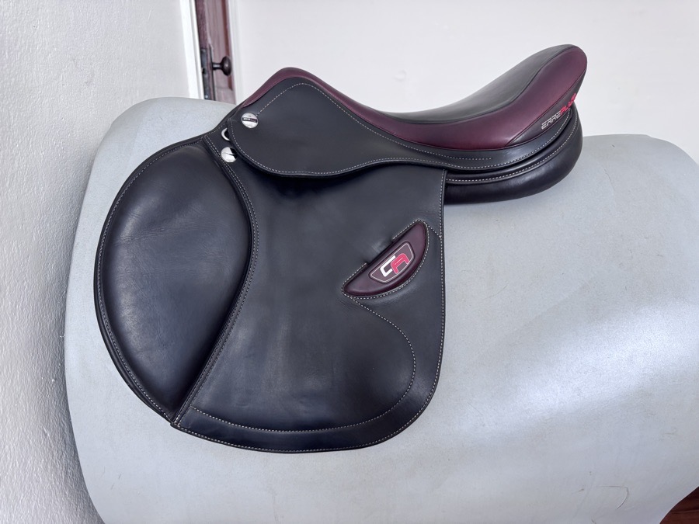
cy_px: 262
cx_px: 350
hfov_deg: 71.6
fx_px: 485
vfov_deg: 56.8
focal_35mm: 24
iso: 200
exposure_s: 1/118
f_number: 1.78
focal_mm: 6.76
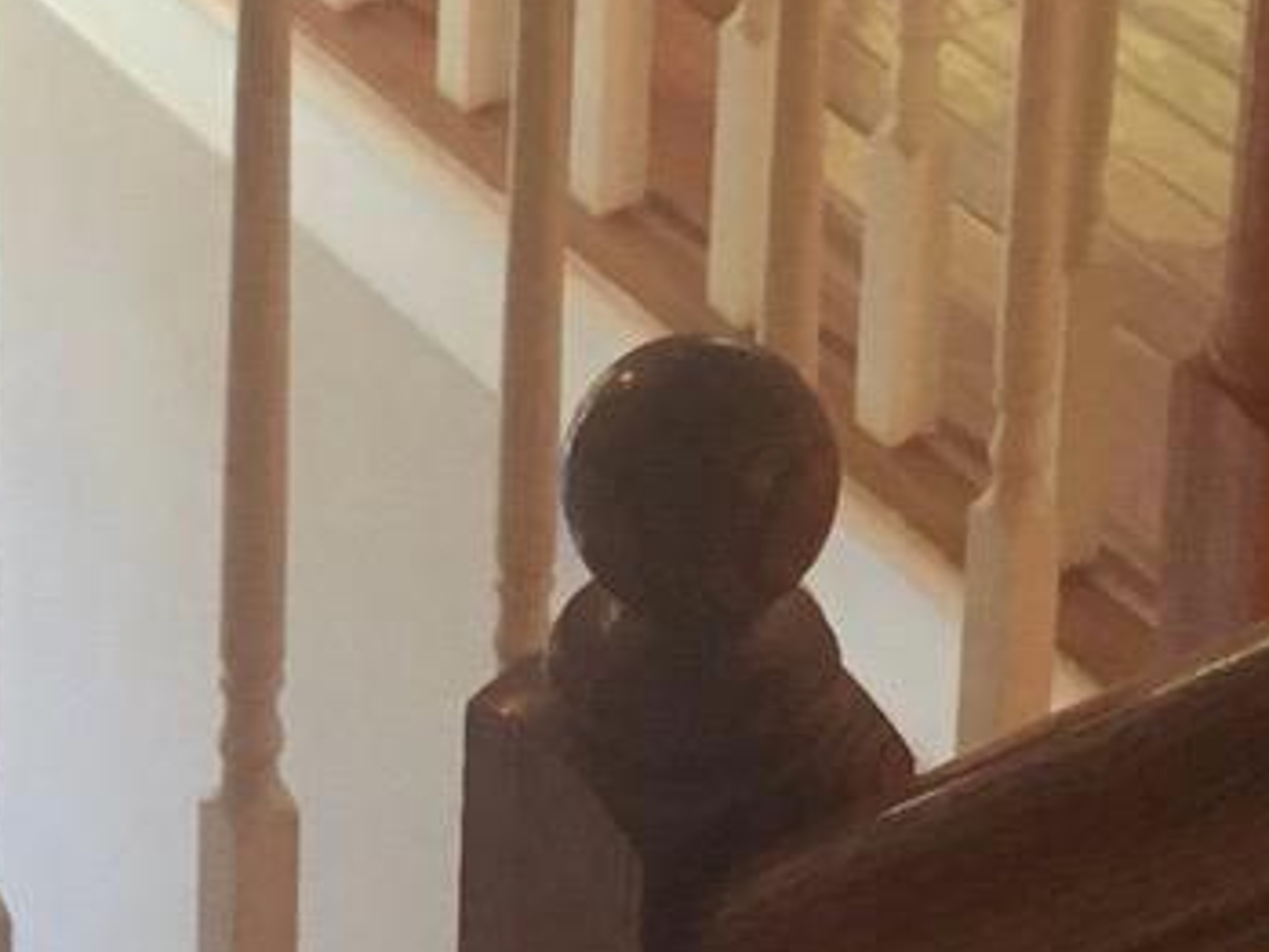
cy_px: -1239
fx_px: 6234
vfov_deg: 8.1
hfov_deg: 11.6
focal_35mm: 170
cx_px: 993
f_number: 2.2
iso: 100
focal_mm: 4.15
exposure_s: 1/30
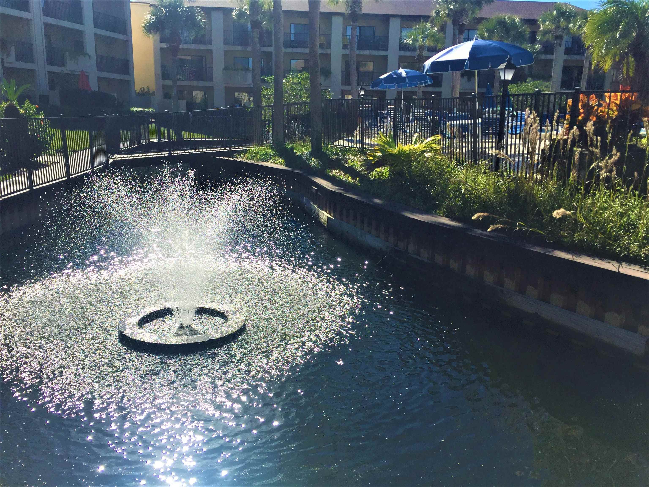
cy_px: 244
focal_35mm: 29
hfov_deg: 61.7
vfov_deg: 48.2
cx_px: 324
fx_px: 544
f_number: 2.2
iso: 32
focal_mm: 4.15
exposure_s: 1/2825
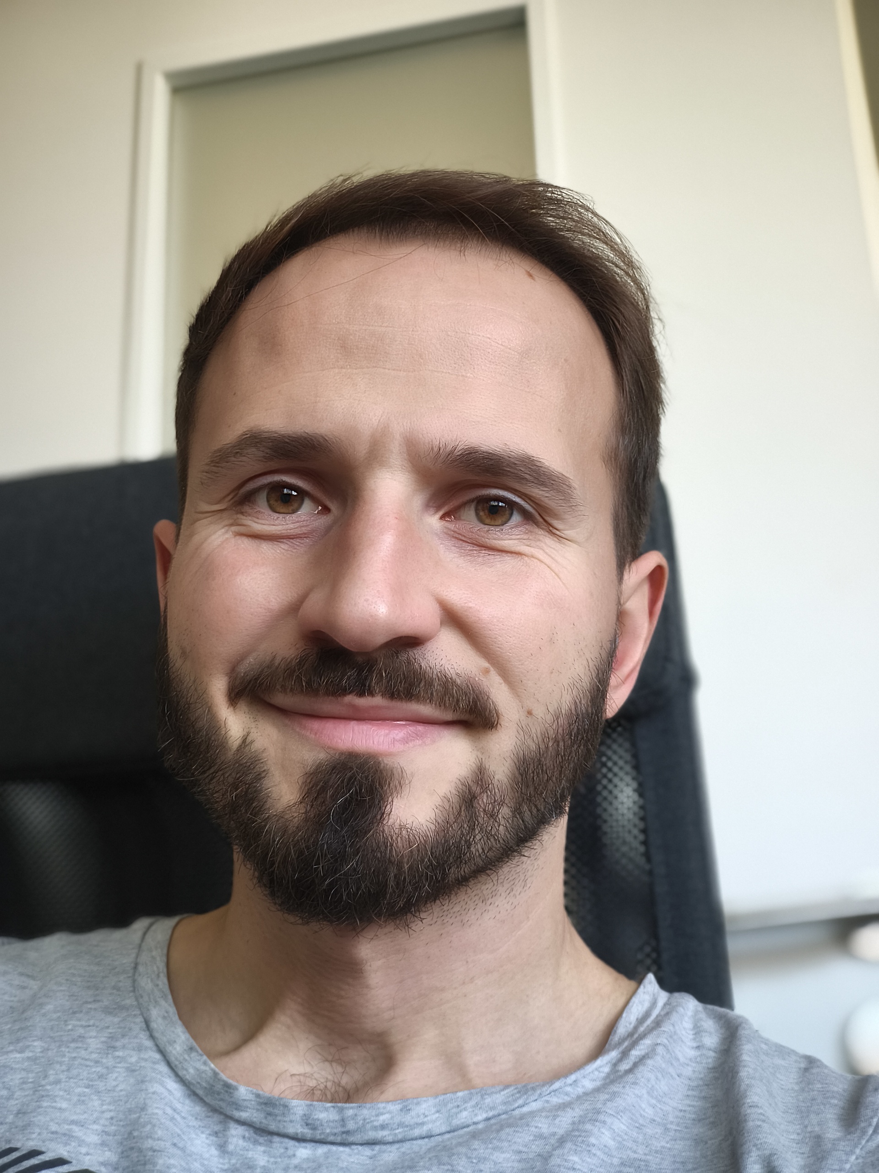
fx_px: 1693
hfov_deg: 29.1
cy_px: 586
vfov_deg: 38.2
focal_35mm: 50
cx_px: 440
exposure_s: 1/100
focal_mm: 7.1
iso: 1000
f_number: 1.9
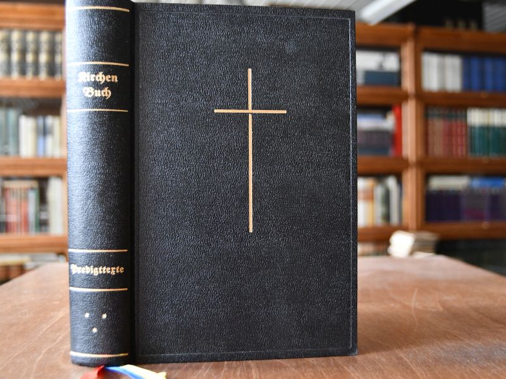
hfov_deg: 43.8
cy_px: 191
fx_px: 629
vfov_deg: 33.6
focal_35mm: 43
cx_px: 263
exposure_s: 1/125
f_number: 4
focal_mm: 26
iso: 2200
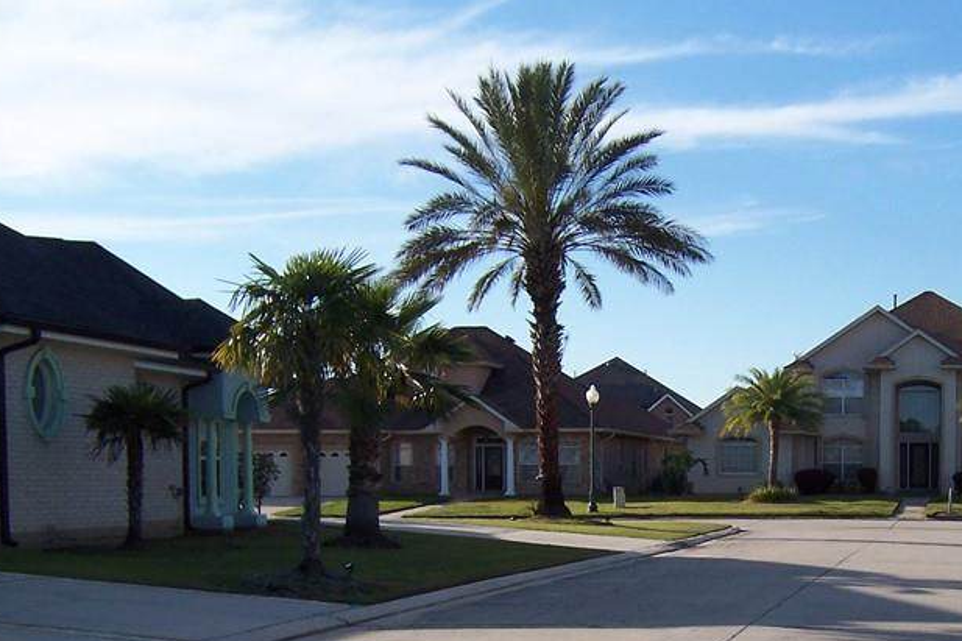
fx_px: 1523
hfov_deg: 34.0
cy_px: 561
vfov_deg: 23.2
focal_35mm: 57
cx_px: 775
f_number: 4
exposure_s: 1/750
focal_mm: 5.5
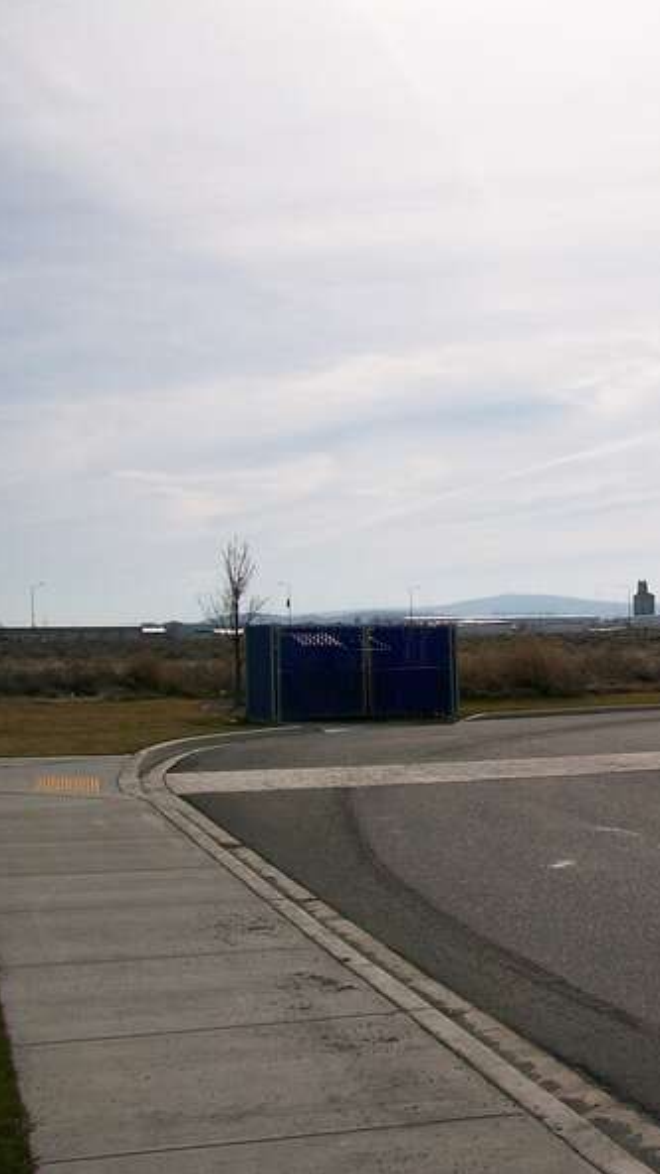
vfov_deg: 39.2
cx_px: 785
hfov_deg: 21.1
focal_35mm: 53
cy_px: 587
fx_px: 1649
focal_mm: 6
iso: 80
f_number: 4.8
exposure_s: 1/1401
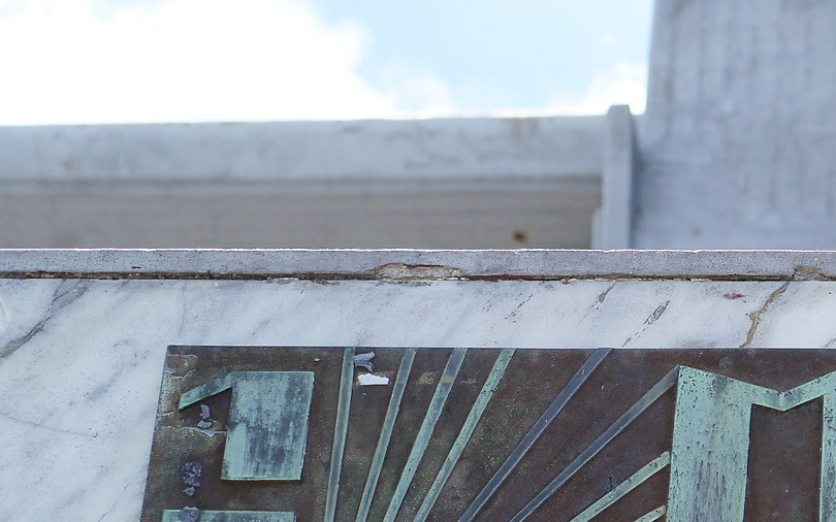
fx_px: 3440
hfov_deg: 13.3
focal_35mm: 151
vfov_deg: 8.7
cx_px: 1127
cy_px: 227
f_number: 4.5
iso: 200
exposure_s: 1/1250
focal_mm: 50
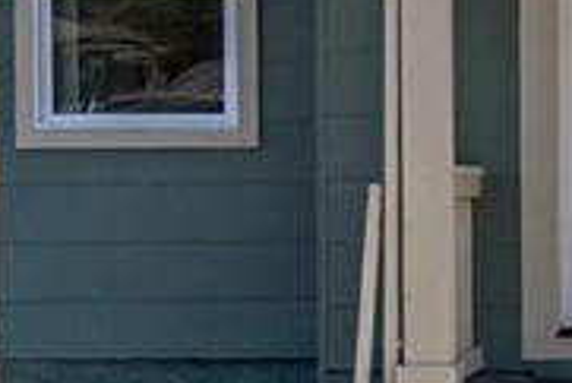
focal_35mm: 245
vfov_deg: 5.6
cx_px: 926
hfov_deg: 8.2
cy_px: 135
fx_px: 3896
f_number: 9
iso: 250
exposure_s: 1/500
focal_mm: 25
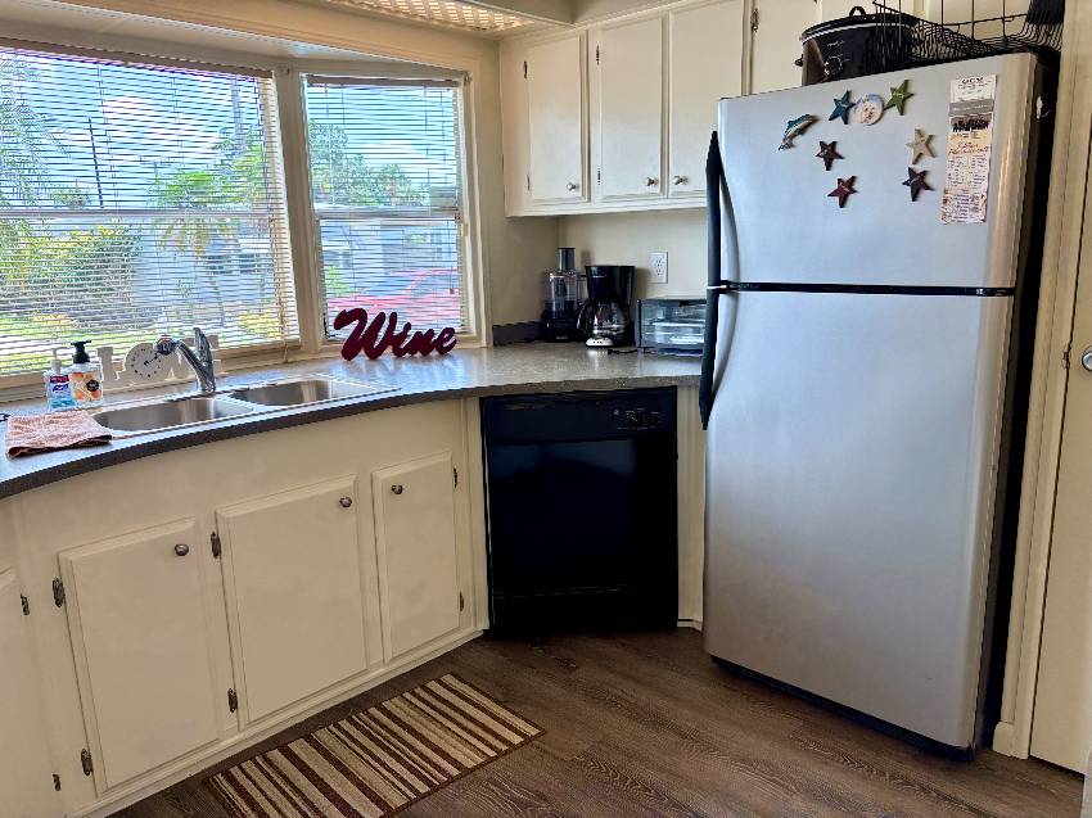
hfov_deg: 67.3
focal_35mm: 26
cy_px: 409
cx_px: 546
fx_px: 820
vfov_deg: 53.0
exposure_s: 1/222
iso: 125
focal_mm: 5.96
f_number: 1.6
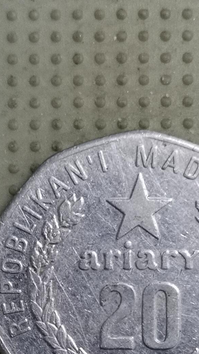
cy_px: 293
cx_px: 113
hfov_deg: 12.3
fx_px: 920
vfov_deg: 21.5
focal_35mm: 98
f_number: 1.8
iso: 400
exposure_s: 1/25.7
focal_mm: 4.75
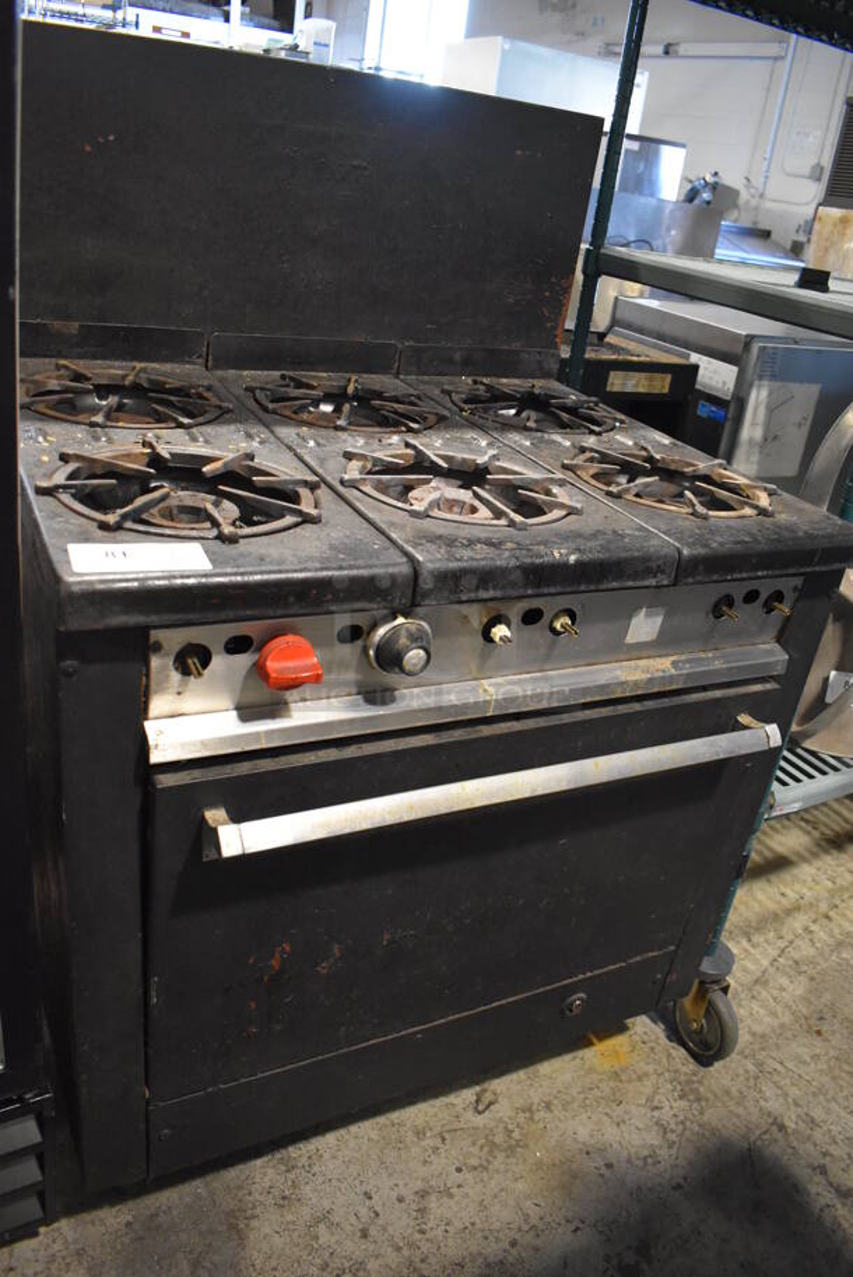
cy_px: 638
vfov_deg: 67.3
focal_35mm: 27
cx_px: 426
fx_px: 958
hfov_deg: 48.0
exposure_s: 1/125
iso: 3600
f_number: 3.5
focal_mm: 18
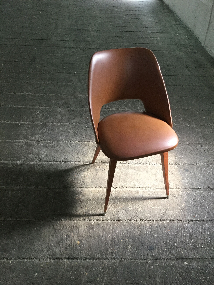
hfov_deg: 45.4
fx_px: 256
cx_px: 107
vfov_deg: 58.4
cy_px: 142
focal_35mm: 31
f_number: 2.4
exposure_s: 1/33
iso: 160
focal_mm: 3.3
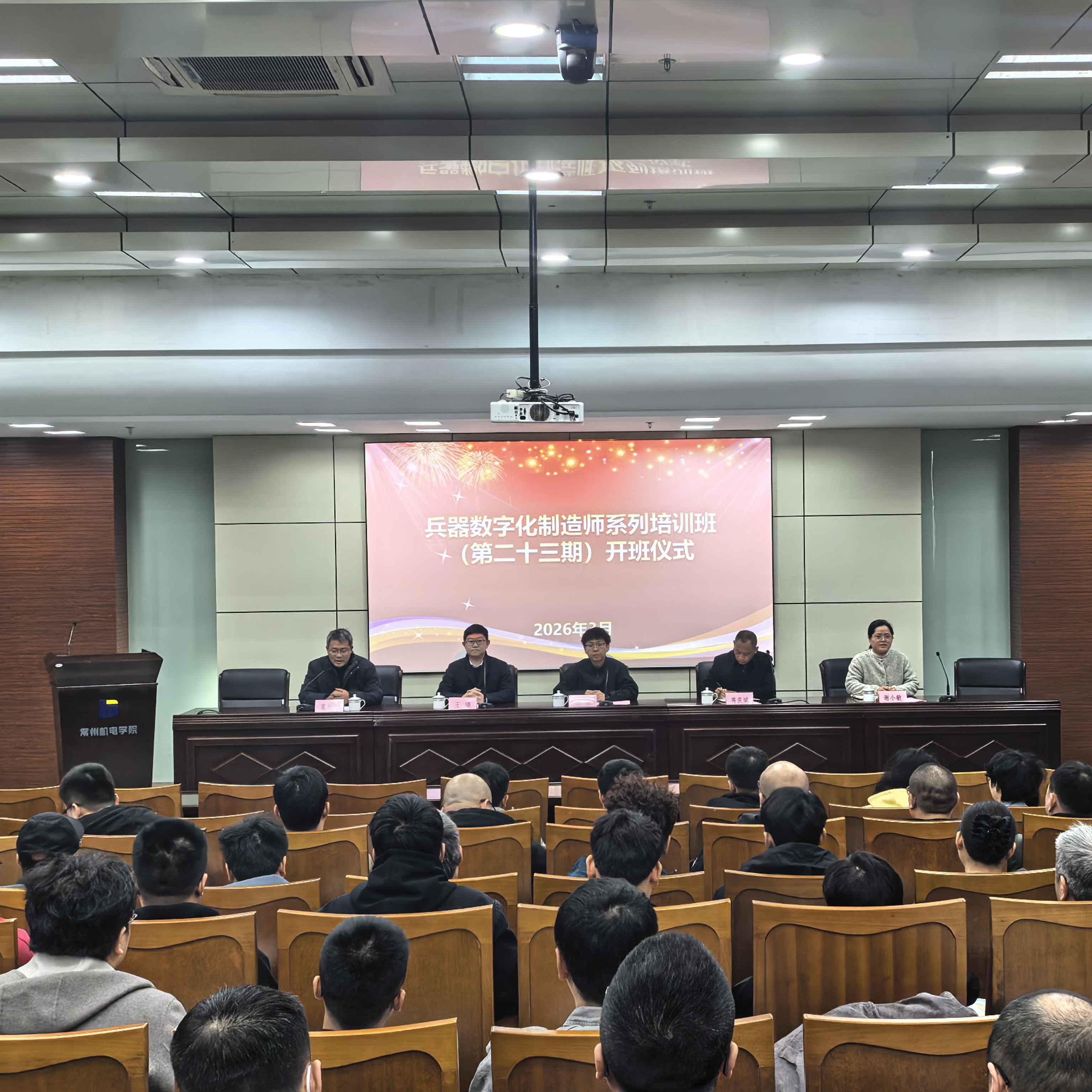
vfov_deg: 36.8
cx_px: 632
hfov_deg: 36.7
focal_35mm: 46
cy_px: 546
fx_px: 1642
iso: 200
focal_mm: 8.5
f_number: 4
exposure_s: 1/60
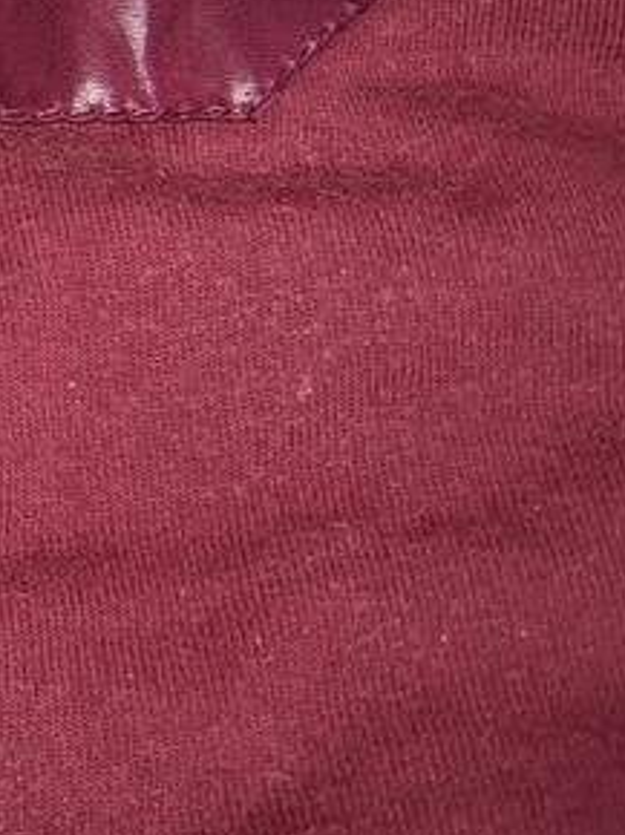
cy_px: 150
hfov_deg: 12.8
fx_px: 2531
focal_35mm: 105
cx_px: -513
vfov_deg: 18.5
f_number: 4.3
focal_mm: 6.2
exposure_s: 1/60
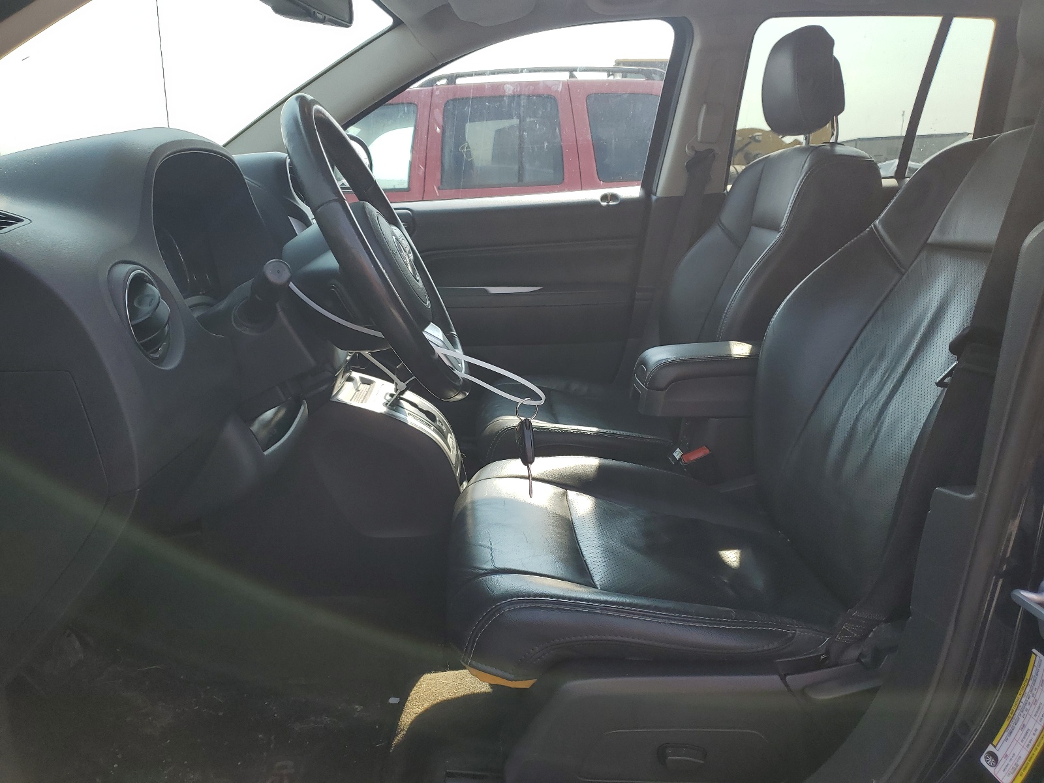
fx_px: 784
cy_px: 392
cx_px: 522
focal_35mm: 26
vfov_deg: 53.1
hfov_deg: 67.3
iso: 50
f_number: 1.5
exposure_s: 1/1111
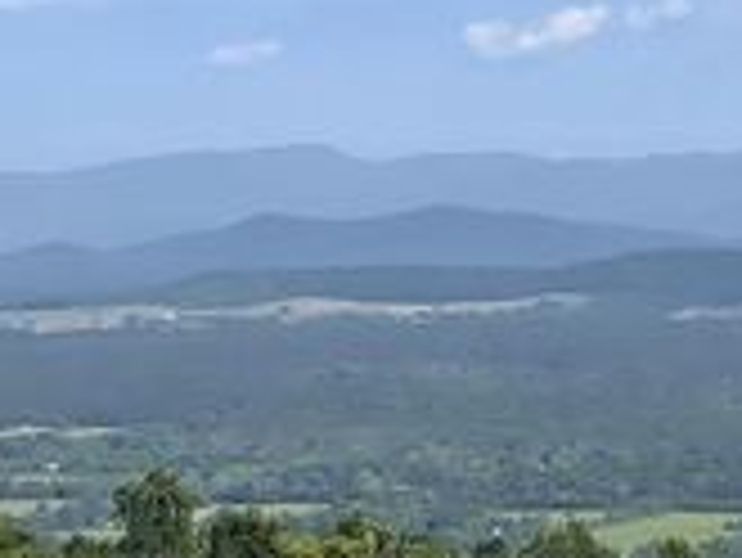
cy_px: -79
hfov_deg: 10.0
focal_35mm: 194
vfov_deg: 7.6
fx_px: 4161
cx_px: 1016
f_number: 2.2
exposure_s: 1/1575
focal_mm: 7.5
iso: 20
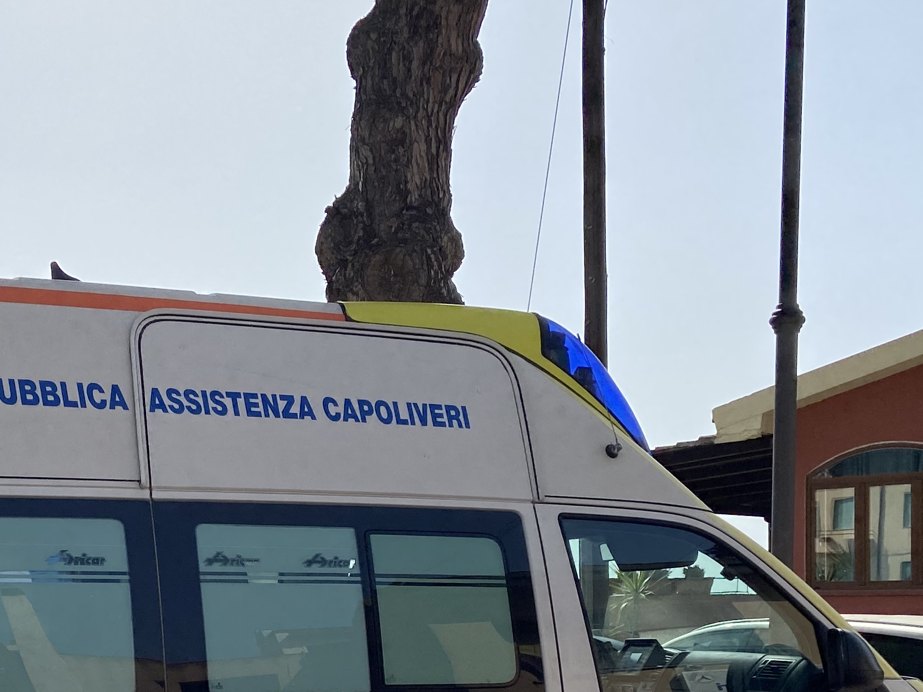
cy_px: 625
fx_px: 1626
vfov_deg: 23.4
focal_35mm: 61
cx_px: 299
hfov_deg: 31.4
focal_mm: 4.25
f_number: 1.8
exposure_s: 1/5495
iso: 32
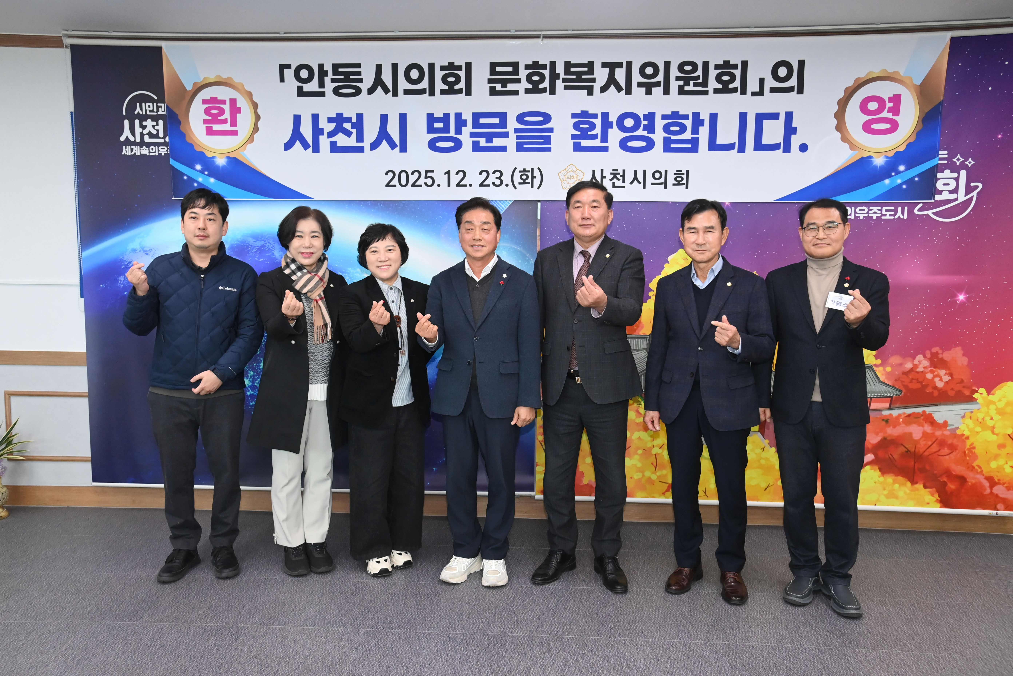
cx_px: 506
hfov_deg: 67.4
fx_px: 760
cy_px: 338
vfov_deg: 47.9
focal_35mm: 27
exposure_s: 1/250
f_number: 6.3
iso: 3200
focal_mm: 27
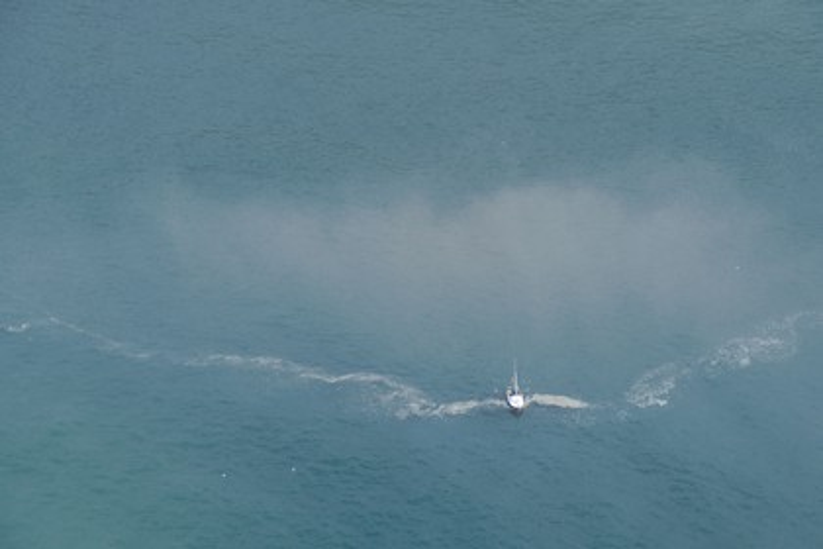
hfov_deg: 15.8
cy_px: 274
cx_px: 412
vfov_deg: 10.5
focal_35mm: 130
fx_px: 2972
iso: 400
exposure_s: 1/800
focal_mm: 130
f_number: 5.6
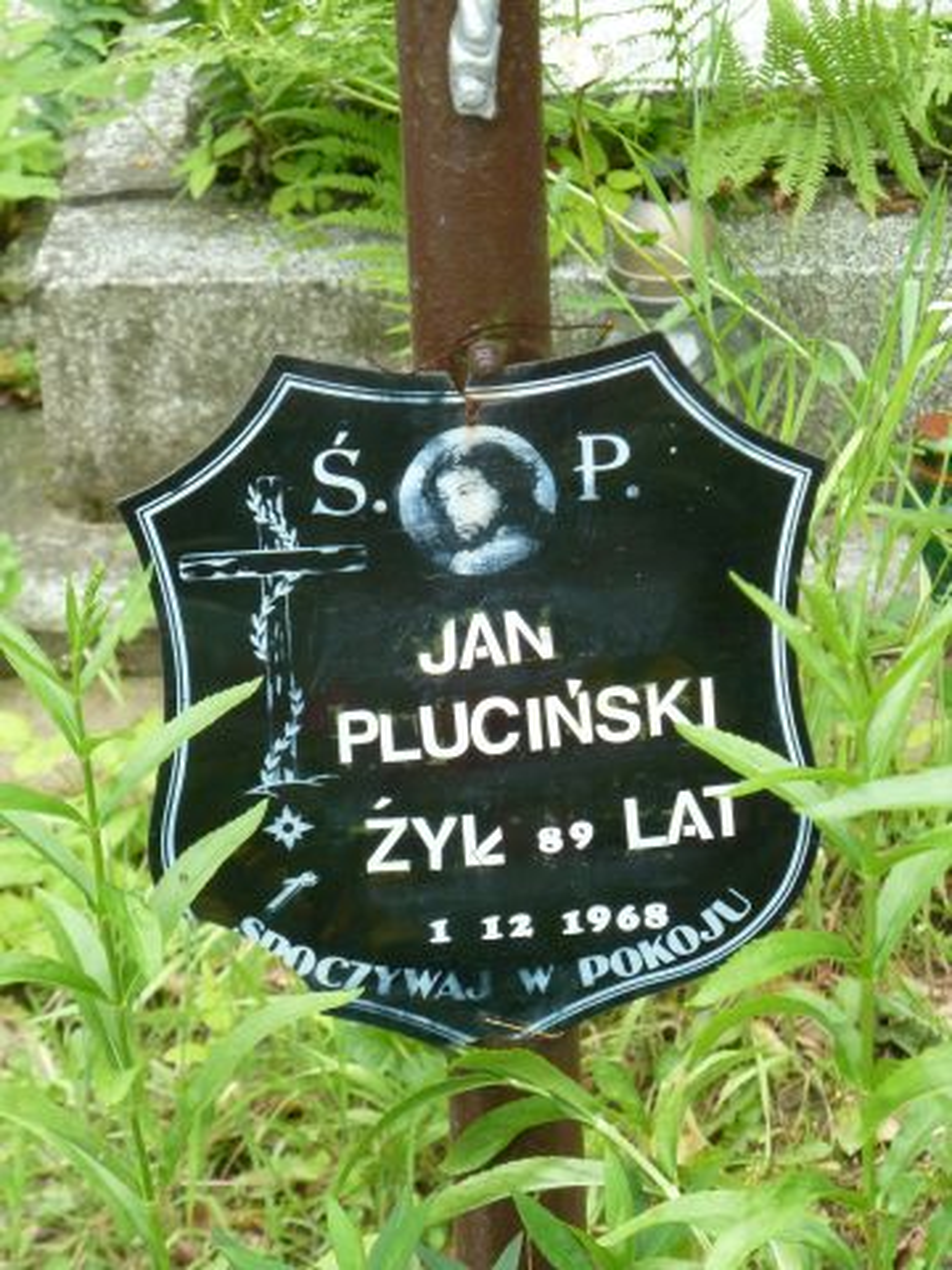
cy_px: 635
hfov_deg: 8.8
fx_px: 6197
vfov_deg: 11.7
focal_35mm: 169
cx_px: 476
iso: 400
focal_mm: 27.8
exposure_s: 1/60
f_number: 4.5
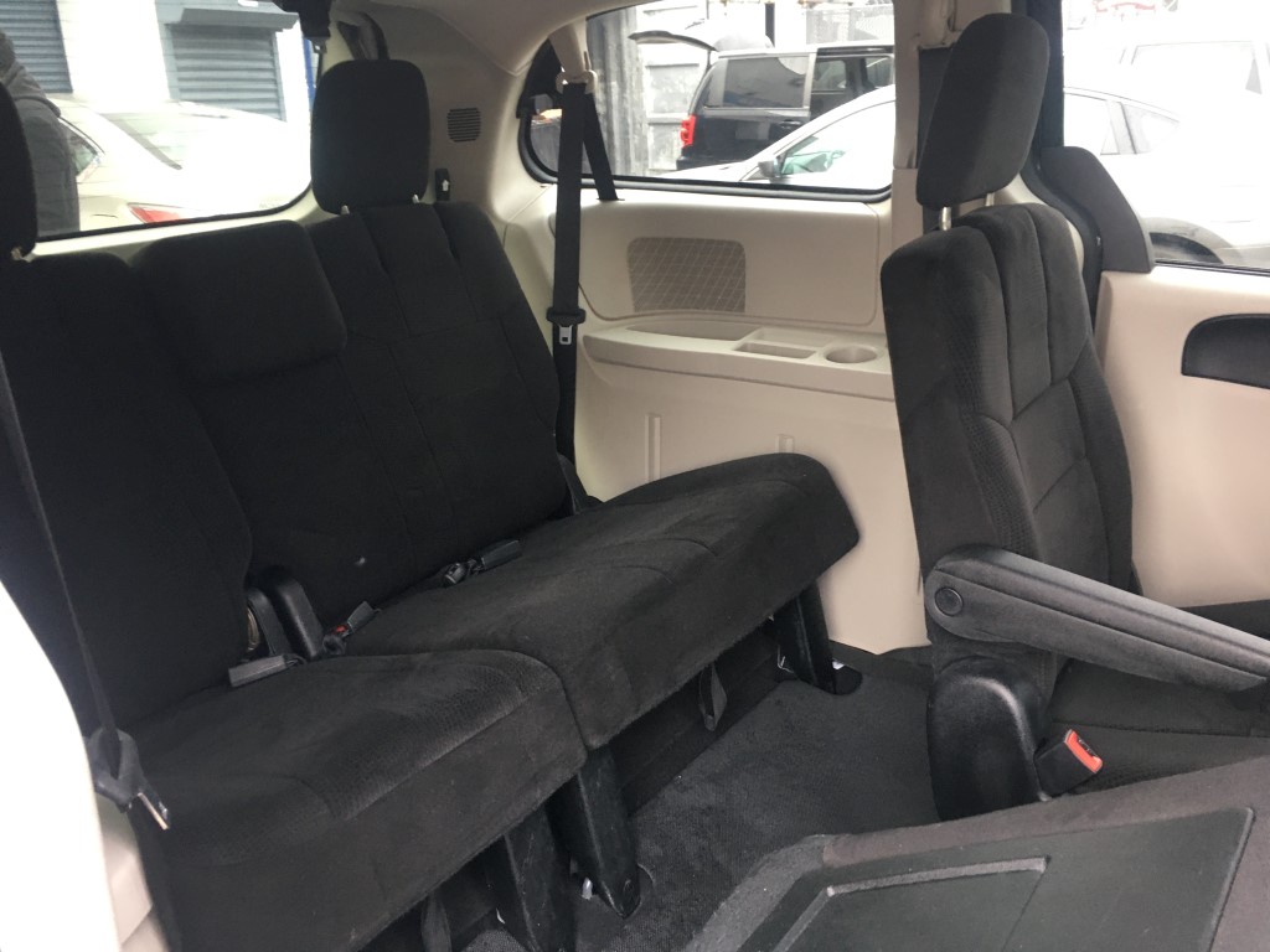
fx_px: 1064
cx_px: 635
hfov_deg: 61.7
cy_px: 476
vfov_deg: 48.2
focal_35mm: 29
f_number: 2.2
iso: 100
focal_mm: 4.15
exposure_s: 1/30
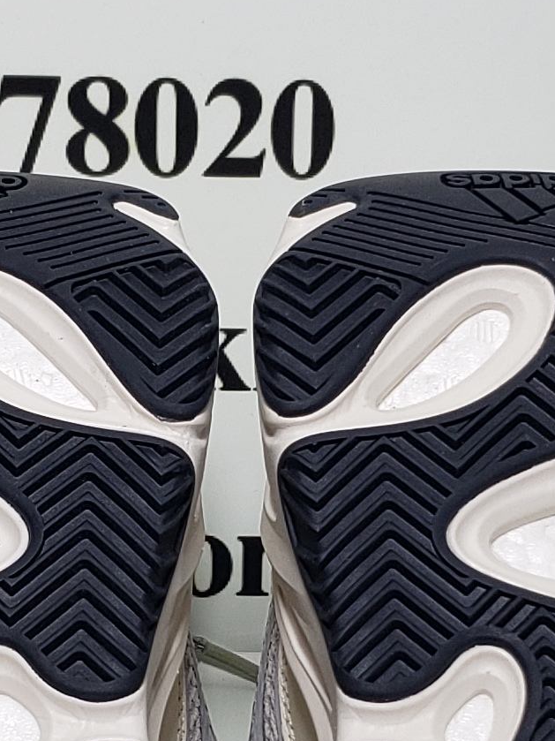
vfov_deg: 15.6
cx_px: 225
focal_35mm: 125
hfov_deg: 11.9
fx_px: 2673
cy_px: 646
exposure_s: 1/470
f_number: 1.5
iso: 50
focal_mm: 4.3
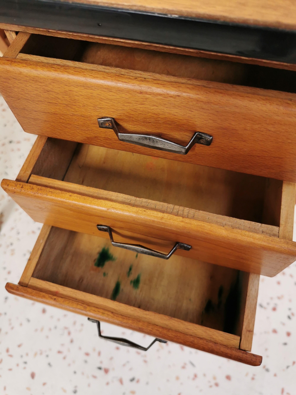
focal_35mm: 27
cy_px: 198
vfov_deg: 65.3
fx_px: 308
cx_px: 148
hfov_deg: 51.4
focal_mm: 5.58
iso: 64
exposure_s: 1/100
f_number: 1.8
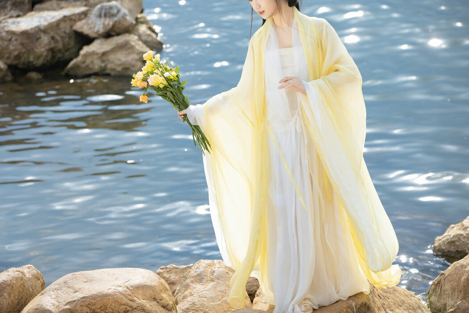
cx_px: 234
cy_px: 156
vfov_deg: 9.7
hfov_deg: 14.4
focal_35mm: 142
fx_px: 1850
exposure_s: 1/400
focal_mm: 142
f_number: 4.5
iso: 200
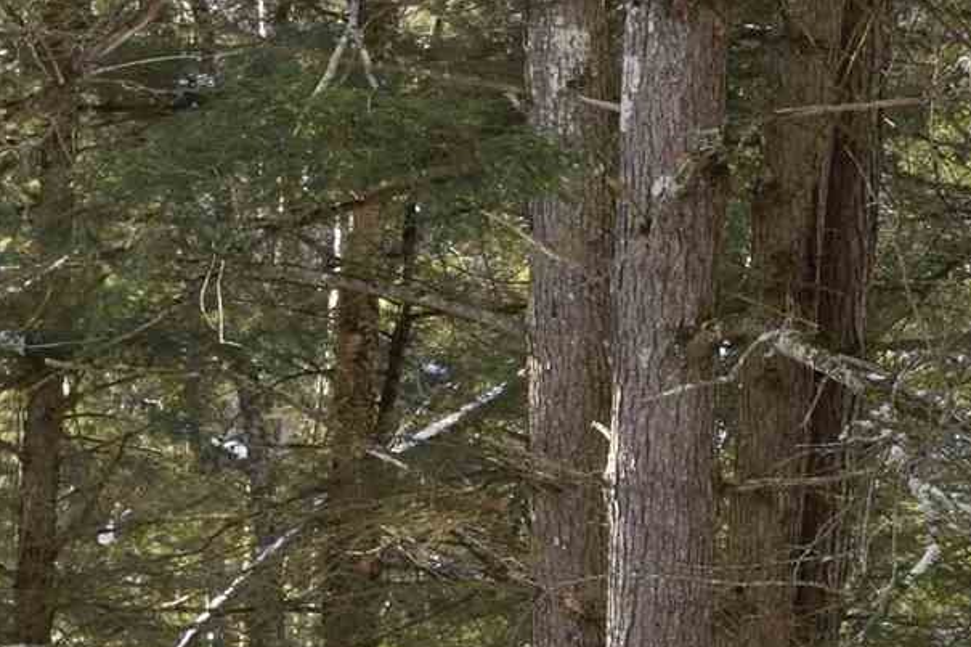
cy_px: 536
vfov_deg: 6.9
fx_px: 5339
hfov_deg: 10.2
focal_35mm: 198
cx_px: 1303
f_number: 6.3
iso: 400
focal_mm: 26
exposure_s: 1/160
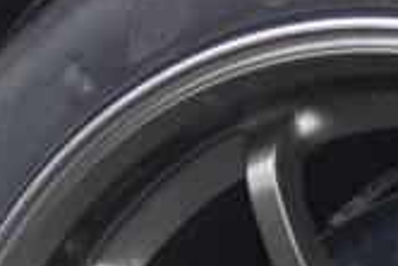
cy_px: 634
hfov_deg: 6.4
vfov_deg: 4.2
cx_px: 525
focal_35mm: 320
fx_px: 3541
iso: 400
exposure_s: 1/90
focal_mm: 52
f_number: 5.6
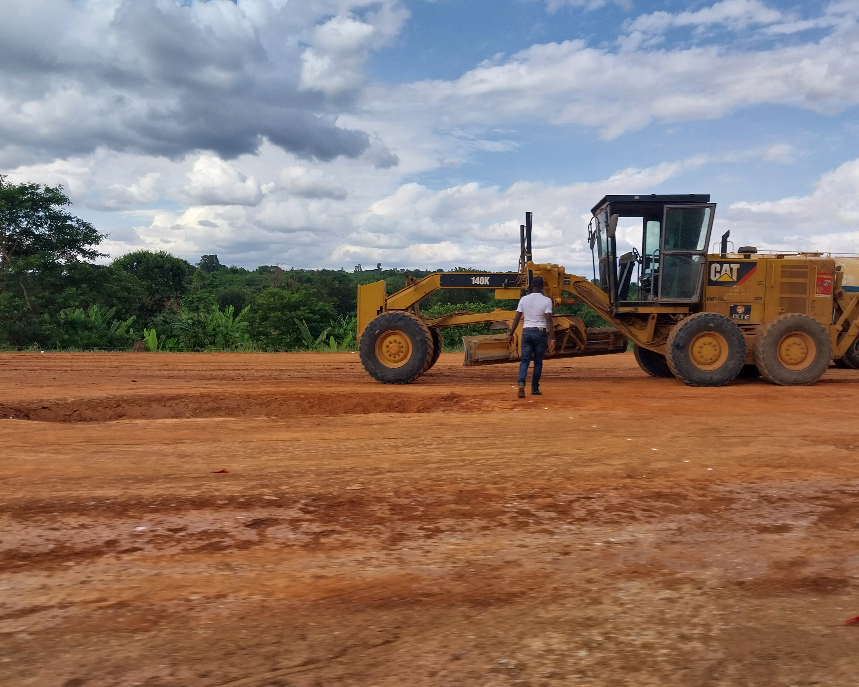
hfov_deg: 62.2
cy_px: 332
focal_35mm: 28
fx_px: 712
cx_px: 453
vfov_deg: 51.5
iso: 20
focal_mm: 4
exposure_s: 1/571
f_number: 1.8
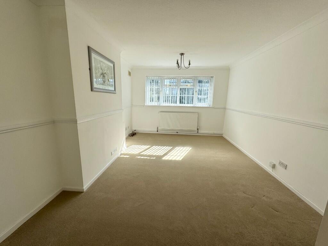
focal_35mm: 14
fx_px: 133
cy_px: 123
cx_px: 164
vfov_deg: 85.7
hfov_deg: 102.1
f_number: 2.2
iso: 40
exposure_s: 1/495
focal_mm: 2.22
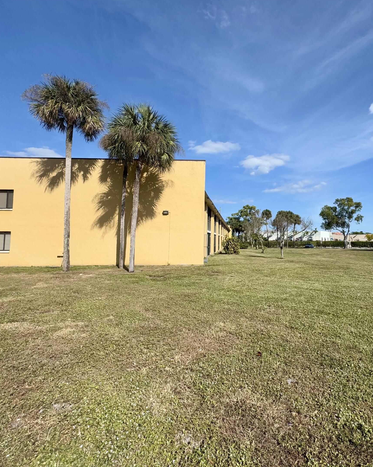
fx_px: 262
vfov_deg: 83.2
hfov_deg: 68.6
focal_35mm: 19
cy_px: 224
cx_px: 252
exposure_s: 1/2985
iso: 50
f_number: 2.2
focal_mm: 2.22
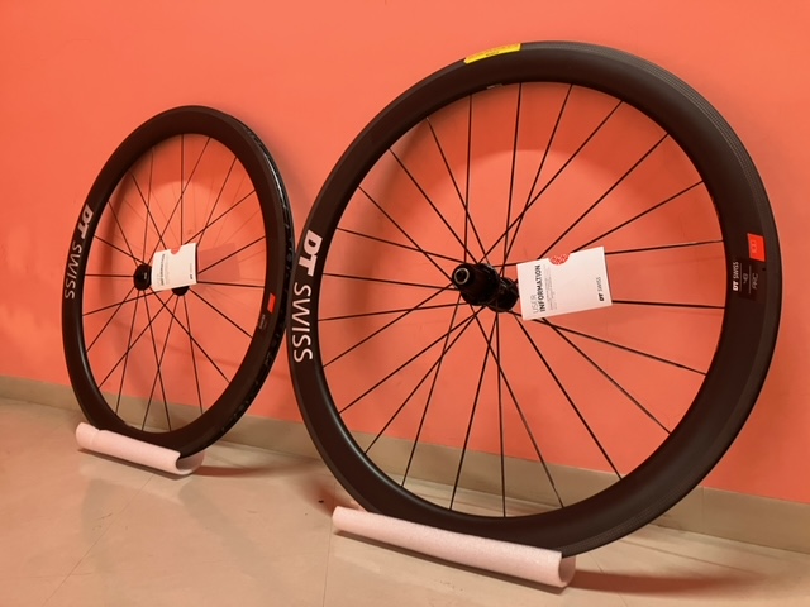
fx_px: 655
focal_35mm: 28
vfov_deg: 49.7
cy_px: 304
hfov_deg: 63.4
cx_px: 405
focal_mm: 3.99
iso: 320
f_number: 1.8
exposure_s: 1/54
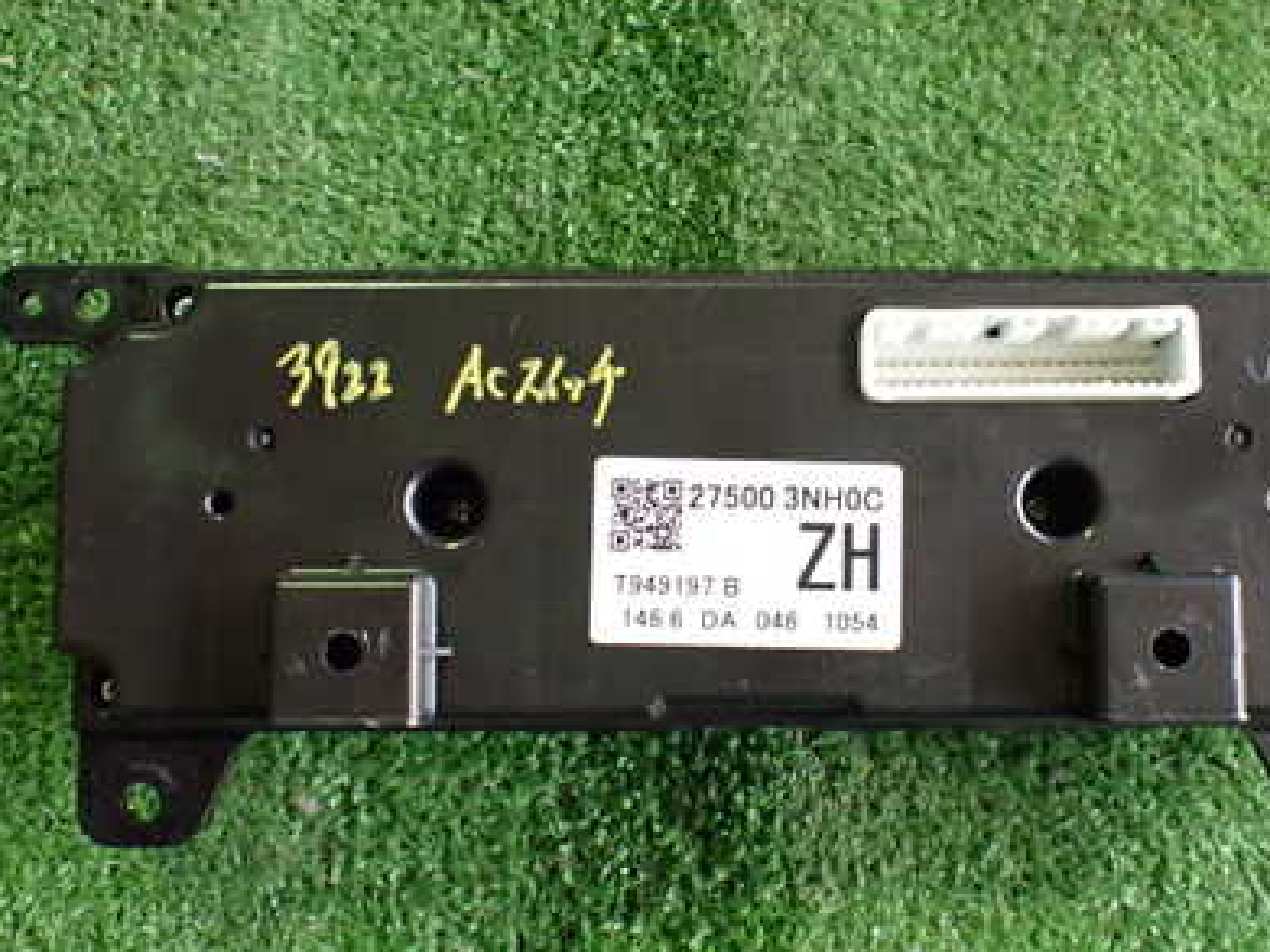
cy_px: 448
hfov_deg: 41.2
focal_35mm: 46
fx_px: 1687
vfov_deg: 31.5
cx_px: 705
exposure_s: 1/100
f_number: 2.3
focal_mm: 5.4
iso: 800
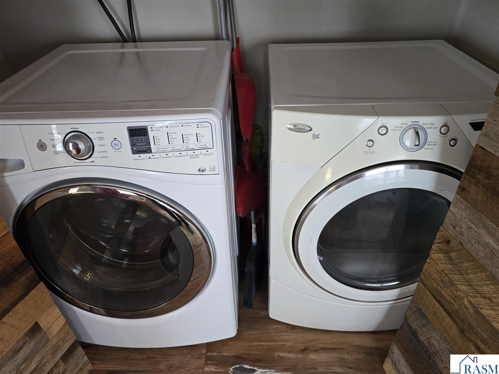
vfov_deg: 58.9
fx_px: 332
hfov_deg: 73.9
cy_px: 187
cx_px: 250
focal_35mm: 23
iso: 400
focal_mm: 6.3
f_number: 1.7
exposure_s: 1/120
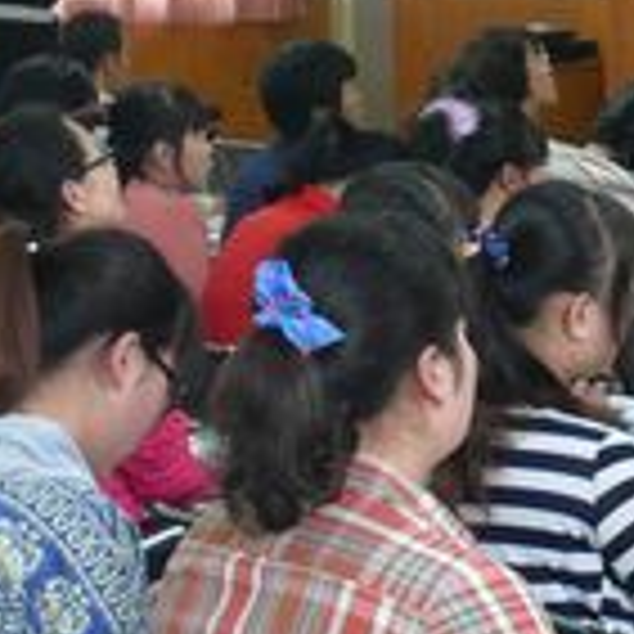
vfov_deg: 13.2
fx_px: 2735
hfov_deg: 12.1
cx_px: 1156
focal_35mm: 132
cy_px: 189
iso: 200
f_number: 2.8
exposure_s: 1/13
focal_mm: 7.4
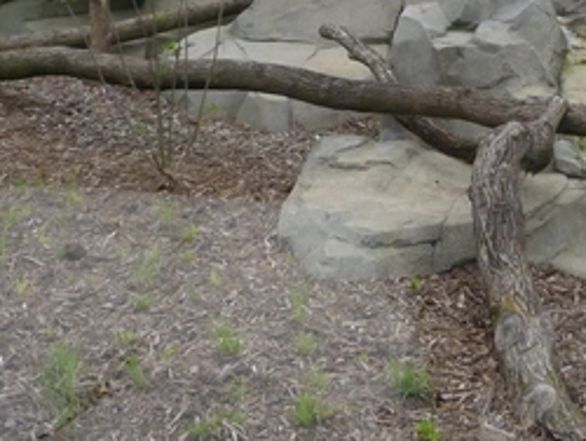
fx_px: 1017
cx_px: 457
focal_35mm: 60
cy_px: 23
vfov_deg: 23.6
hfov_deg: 31.4
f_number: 2.8
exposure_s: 1/640
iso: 200
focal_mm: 4.5
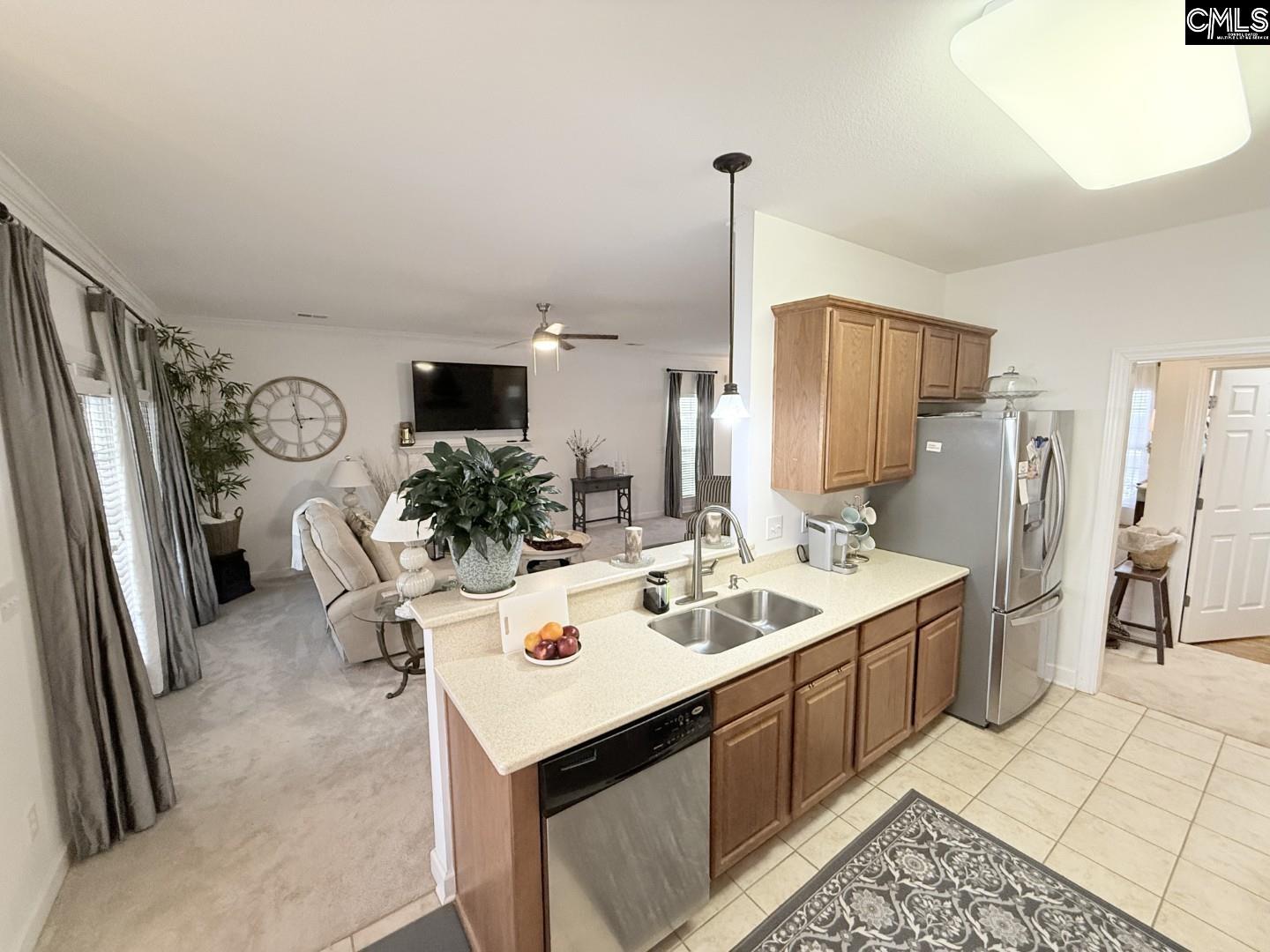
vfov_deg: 85.7
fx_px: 514
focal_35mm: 14
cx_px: 635
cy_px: 476
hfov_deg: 102.1
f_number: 2.2
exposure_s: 1/120
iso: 320
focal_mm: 2.22
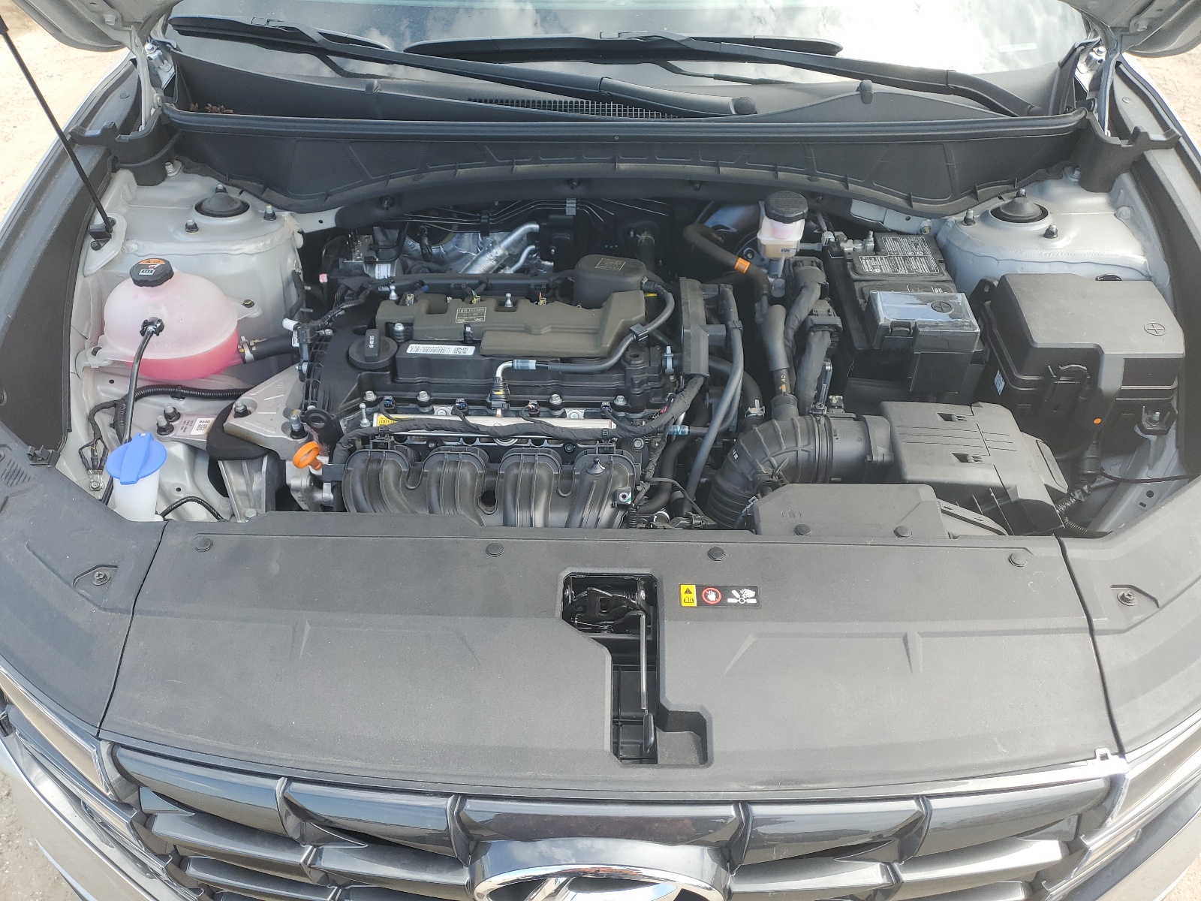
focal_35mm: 26
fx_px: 902
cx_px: 600
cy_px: 450
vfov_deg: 53.1
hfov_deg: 67.3
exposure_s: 1/556
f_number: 1.5
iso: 50
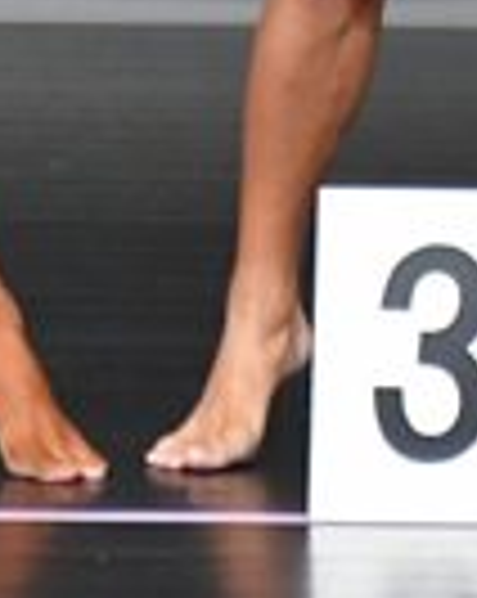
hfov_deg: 0.8
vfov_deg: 0.9
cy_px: -531
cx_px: 425
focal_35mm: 2056
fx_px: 36365
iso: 5000
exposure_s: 1/400
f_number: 5.6
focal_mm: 250
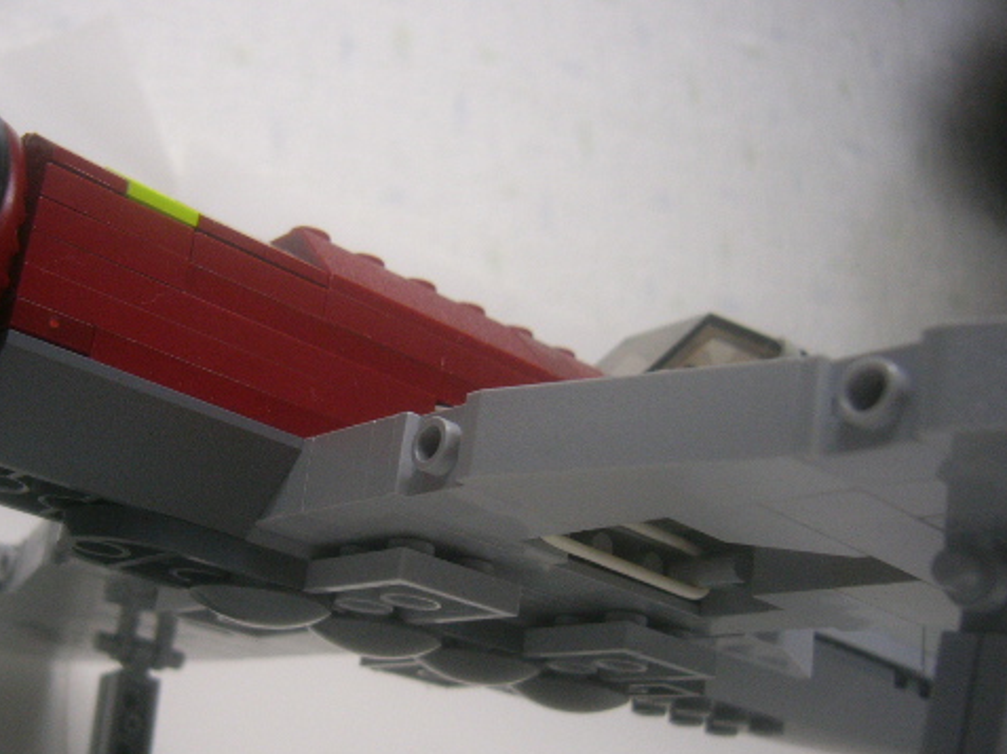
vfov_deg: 30.8
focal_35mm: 47
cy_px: 441
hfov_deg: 40.2
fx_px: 1366
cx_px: 376
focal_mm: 5.8
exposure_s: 1/40
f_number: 2.8
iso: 100
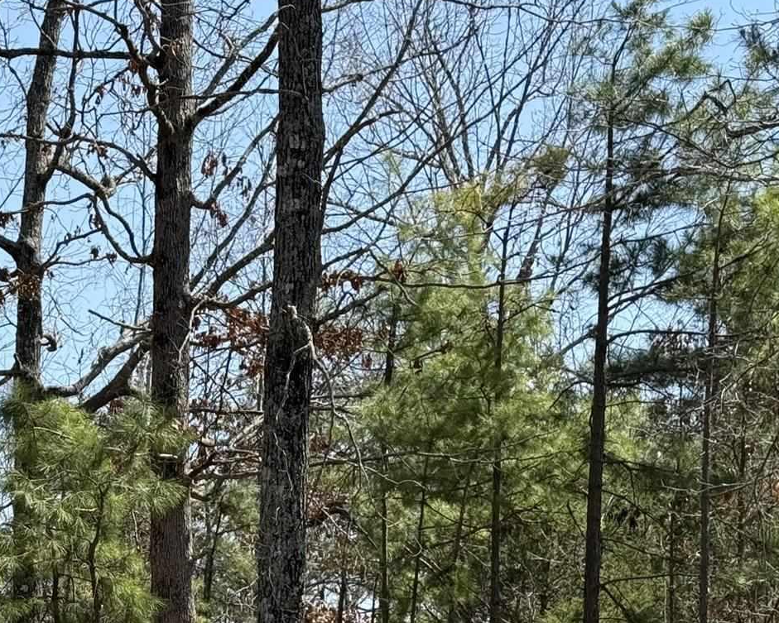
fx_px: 2352
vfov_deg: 14.9
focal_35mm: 102
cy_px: 611
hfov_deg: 18.5
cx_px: 84
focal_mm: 6.76
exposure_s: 1/2494
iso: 80
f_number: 1.78
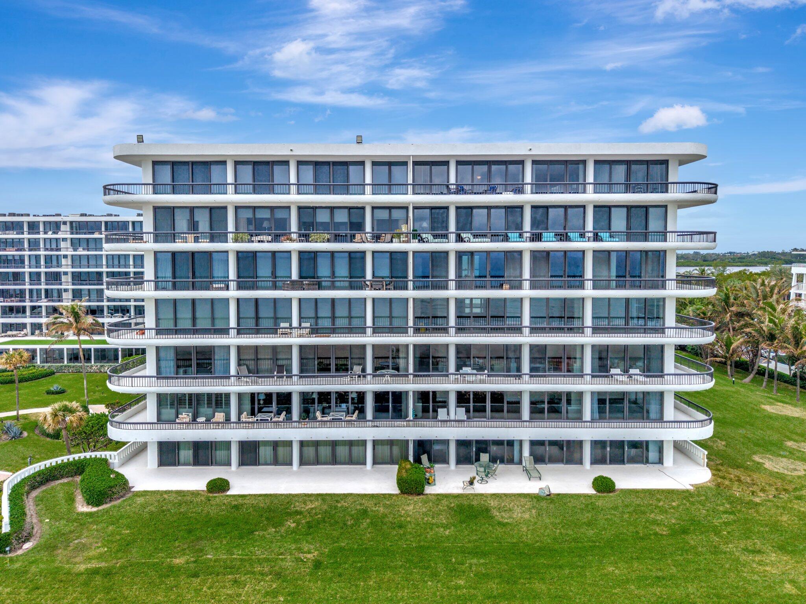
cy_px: 302
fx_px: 559
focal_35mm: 24
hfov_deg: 71.6
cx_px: 403
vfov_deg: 56.8
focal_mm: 8.67
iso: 160
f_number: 1.8
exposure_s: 1/1250
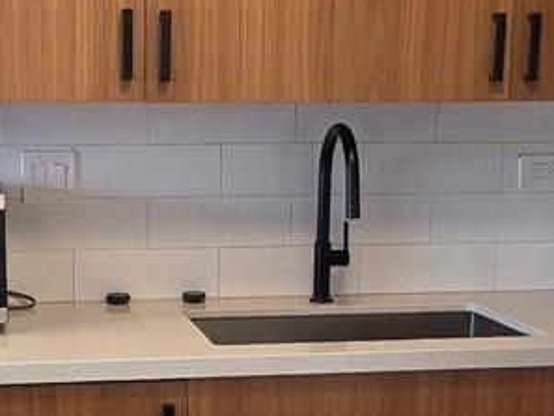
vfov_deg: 20.8
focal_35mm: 70
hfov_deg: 27.3
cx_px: 131
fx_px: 1121
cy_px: 323
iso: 160
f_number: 1.9
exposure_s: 1/120
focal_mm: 2.2
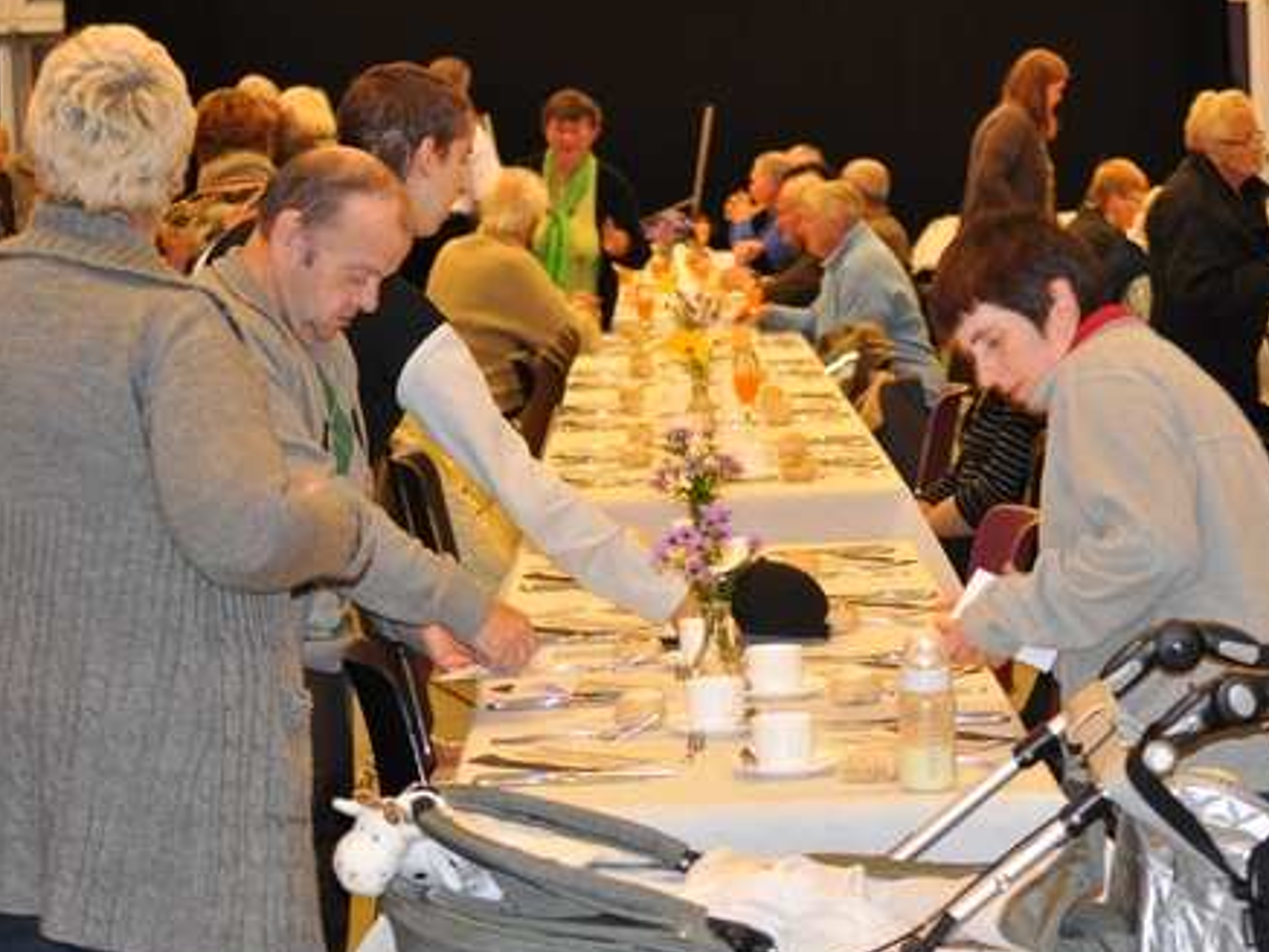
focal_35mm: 109
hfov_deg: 18.1
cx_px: 813
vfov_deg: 13.6
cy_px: 406
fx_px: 3984
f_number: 4.2
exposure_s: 1/60
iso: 800
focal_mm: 55
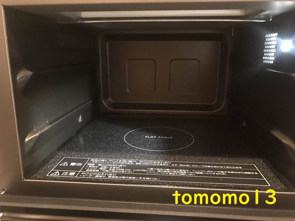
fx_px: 239
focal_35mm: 28
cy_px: 110
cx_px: 148
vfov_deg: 49.7
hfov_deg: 63.4
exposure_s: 1/4
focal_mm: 3.99
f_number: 1.8
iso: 160
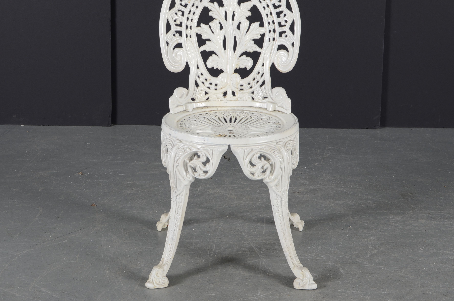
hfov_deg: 29.0
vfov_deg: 19.5
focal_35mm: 70
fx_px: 877
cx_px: 231
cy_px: 138
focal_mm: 35
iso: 100
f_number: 6.3
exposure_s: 1/125
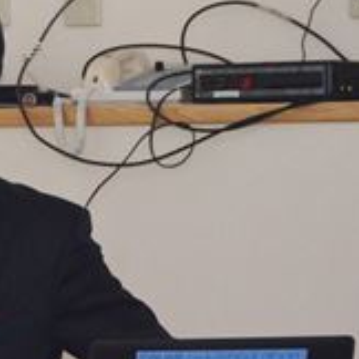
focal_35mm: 412
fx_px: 4838
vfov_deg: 4.2
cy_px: 110
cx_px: -51
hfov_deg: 4.2
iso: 3200
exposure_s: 1/1000
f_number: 5.3
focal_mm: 105
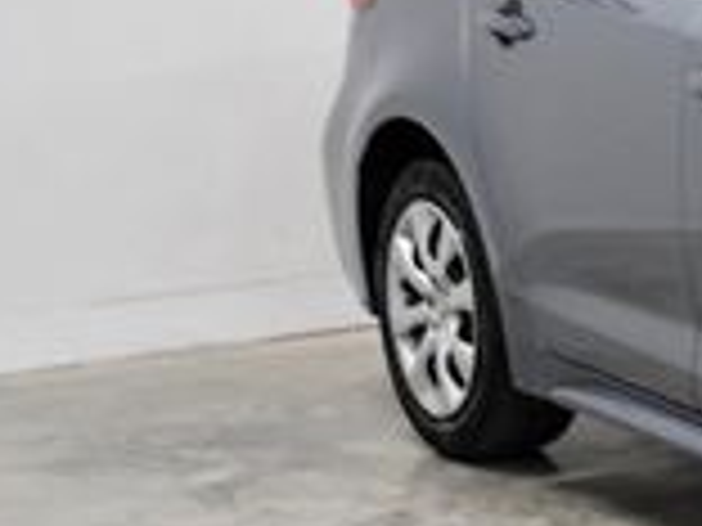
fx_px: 2636
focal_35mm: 130
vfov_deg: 11.4
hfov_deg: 13.2
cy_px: 250
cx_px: 1386
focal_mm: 22
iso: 2500
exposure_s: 1/1000
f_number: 3.5
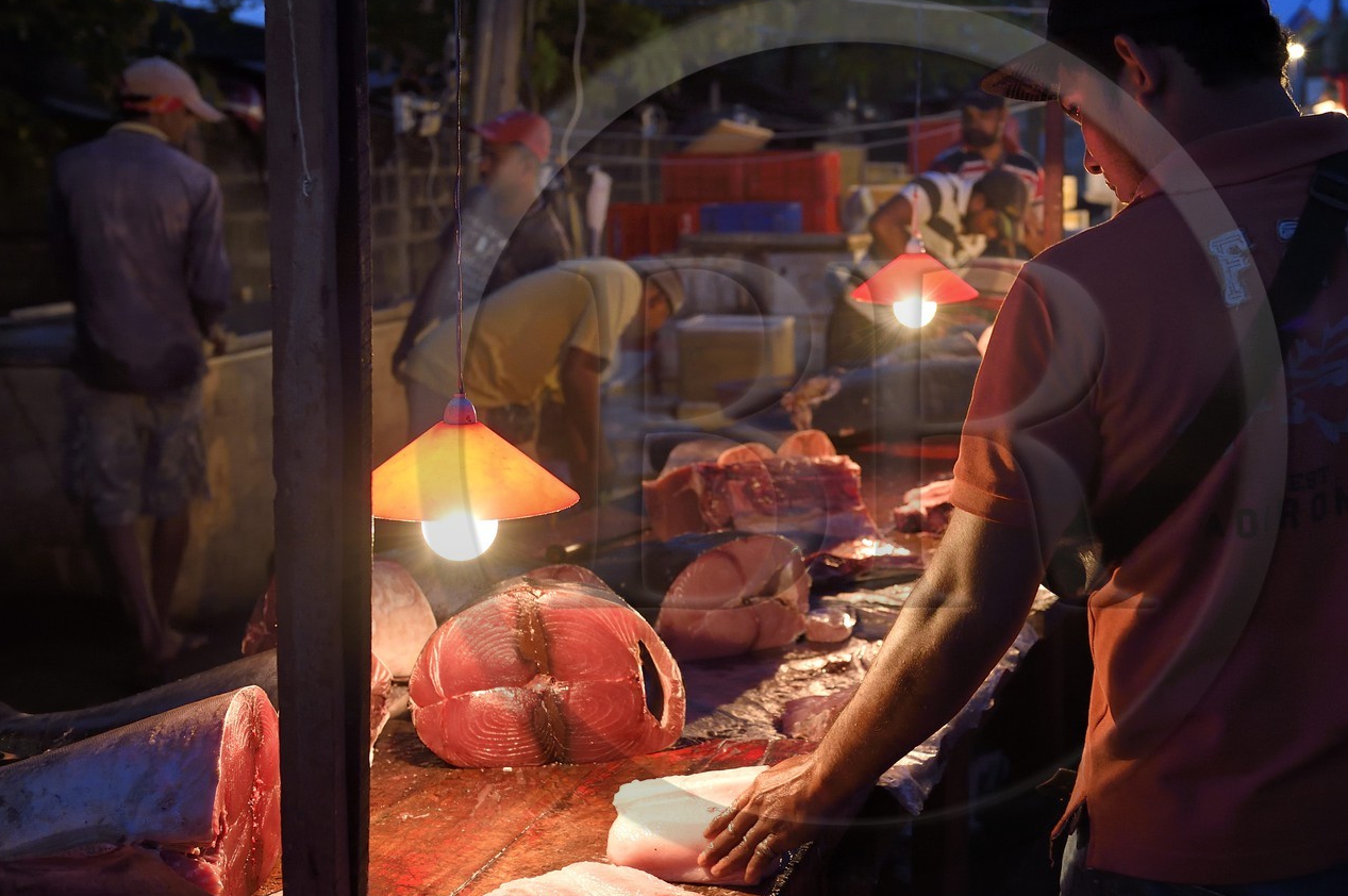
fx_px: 1795
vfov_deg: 28.0
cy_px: 435
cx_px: 849
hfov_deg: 40.8
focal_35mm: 48
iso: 2000
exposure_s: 1/160
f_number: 4.5
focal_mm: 38
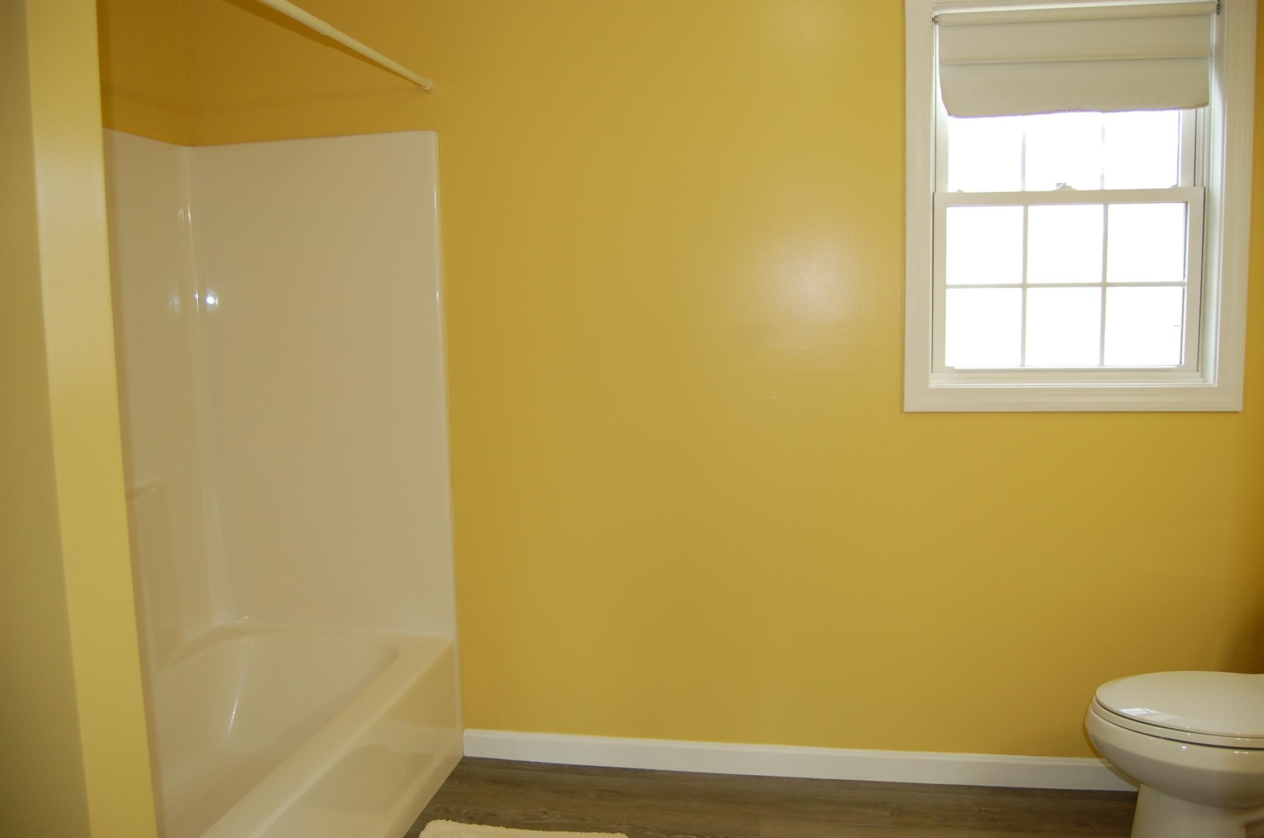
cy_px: 419
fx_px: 946
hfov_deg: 67.5
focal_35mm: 27
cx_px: 632
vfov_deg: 47.8
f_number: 3.5
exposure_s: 1/100
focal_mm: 18
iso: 400
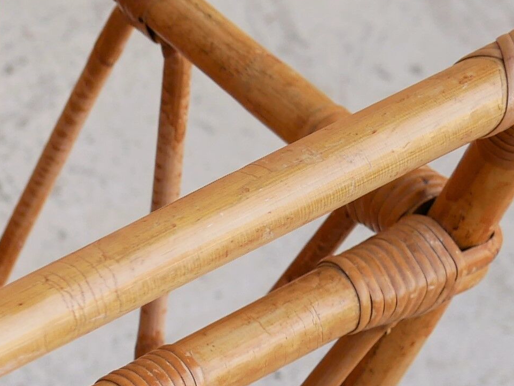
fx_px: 2837
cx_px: -520
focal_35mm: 191
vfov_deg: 7.7
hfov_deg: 9.6
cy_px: 409
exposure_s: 1/250
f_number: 2.8
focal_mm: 20
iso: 200
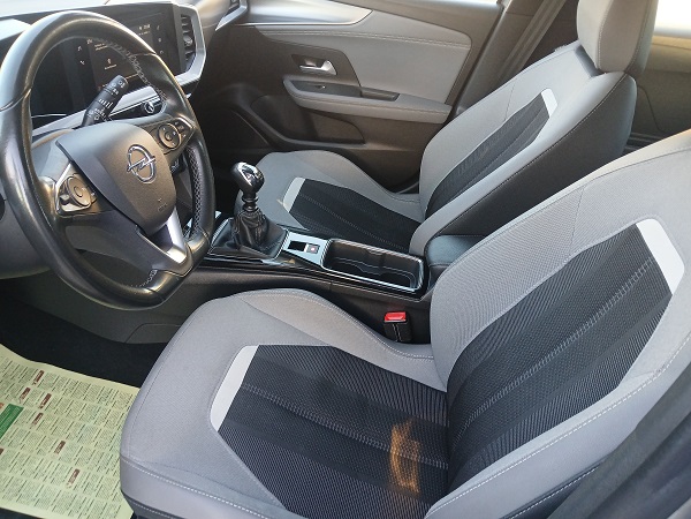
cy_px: 260
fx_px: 519
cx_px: 346
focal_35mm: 26
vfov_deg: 53.1
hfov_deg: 67.3
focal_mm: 3.98
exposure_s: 1/50
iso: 160
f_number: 1.8
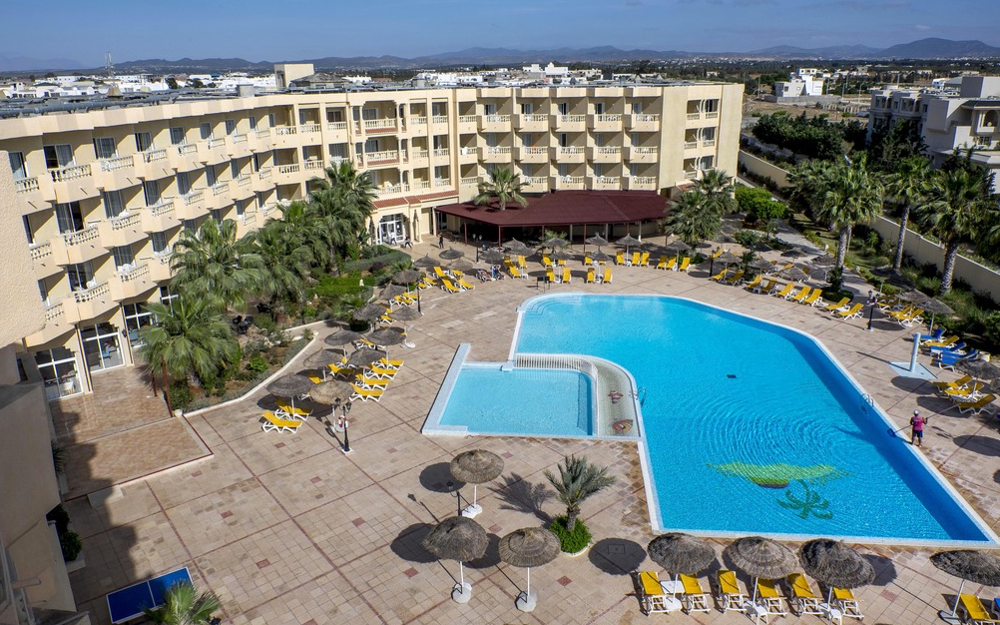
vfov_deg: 49.3
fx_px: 681
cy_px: 299
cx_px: 505
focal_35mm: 25
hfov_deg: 72.6
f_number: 11
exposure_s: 1/550
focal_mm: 16
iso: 320
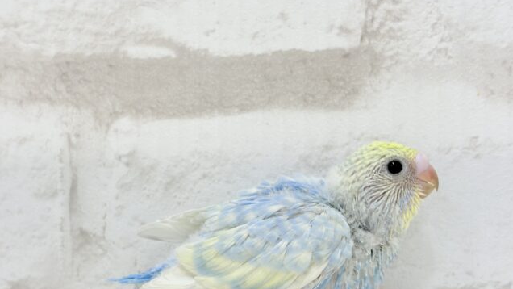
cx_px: 257
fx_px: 775
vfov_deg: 21.0
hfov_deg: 36.6
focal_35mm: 57
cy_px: 190
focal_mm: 5.96
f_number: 1.6
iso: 40
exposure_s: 1/50
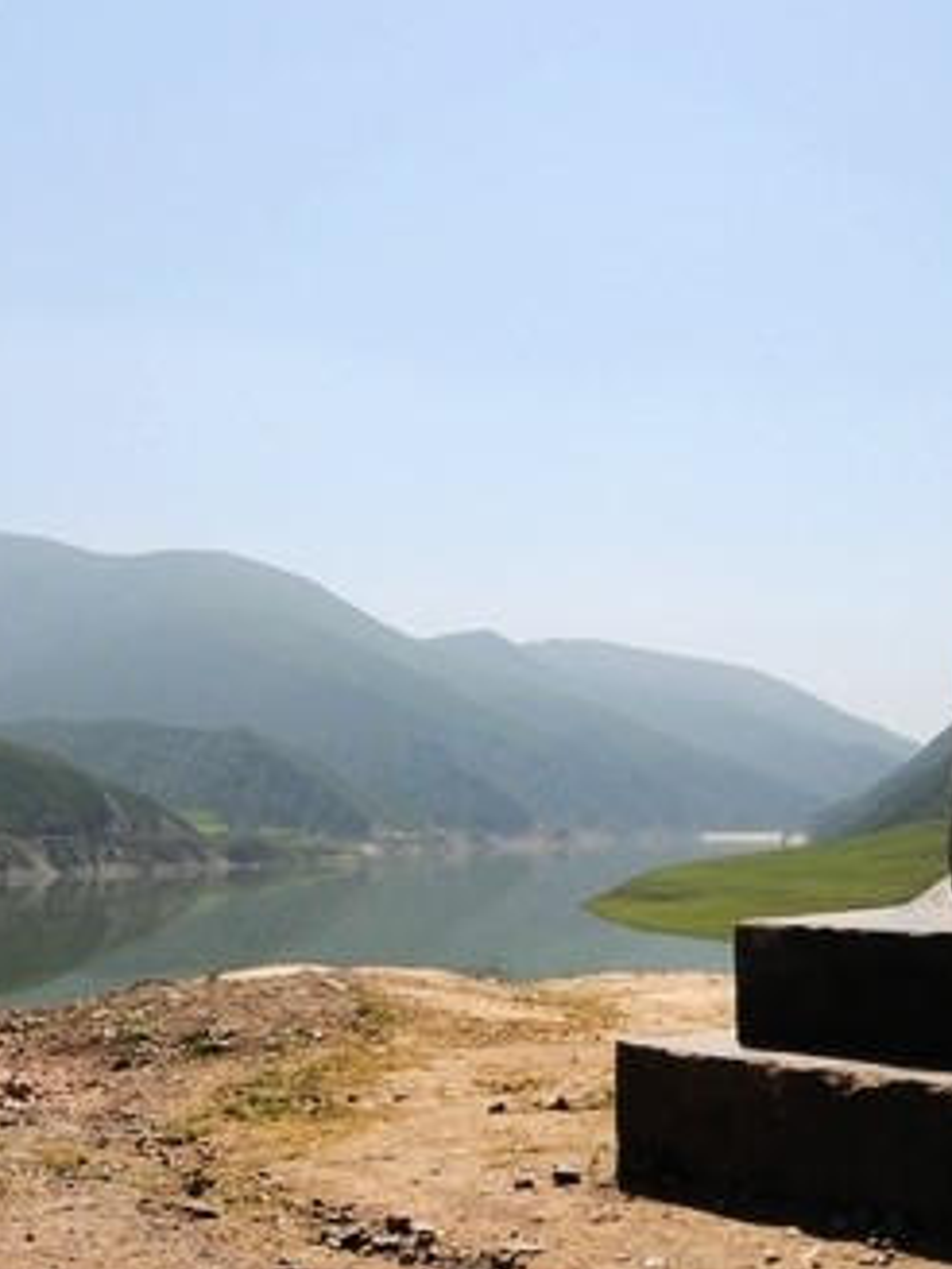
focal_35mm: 45
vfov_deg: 42.1
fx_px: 1650
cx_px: 631
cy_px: 594
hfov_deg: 31.9
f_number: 6.3
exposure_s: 1/1250
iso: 200
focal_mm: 16
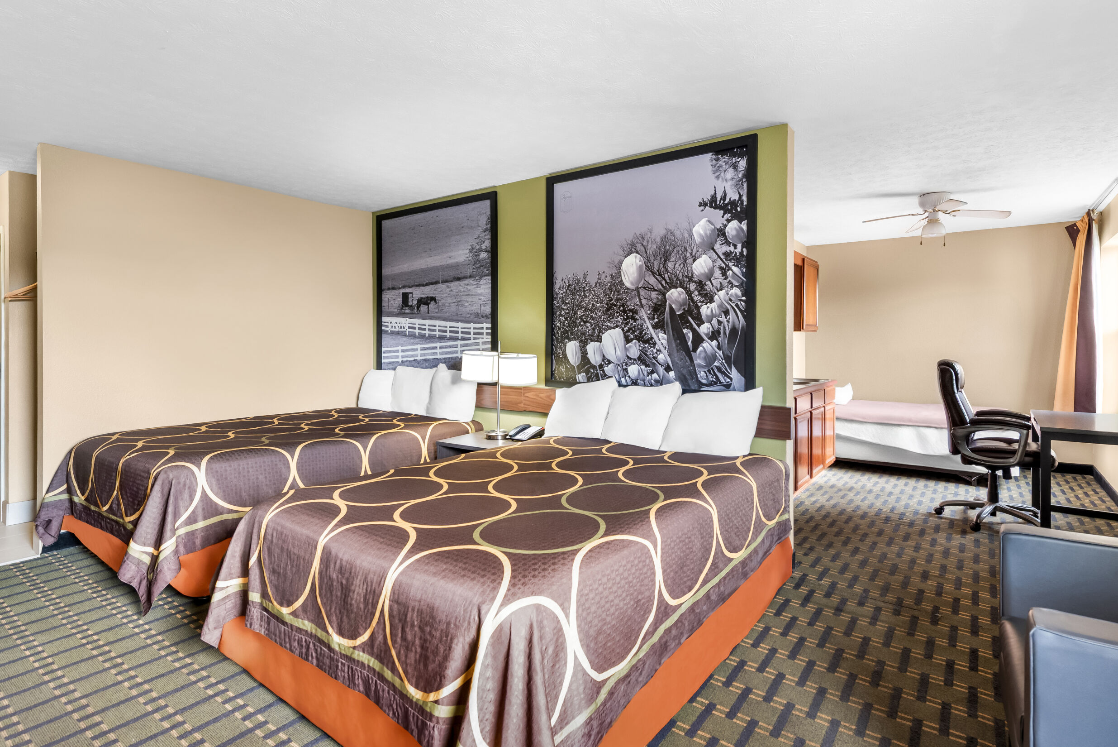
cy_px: 372
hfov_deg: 92.9
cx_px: 621
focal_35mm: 17
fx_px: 528
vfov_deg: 70.5
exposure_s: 1/1.67
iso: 400
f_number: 8
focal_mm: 14
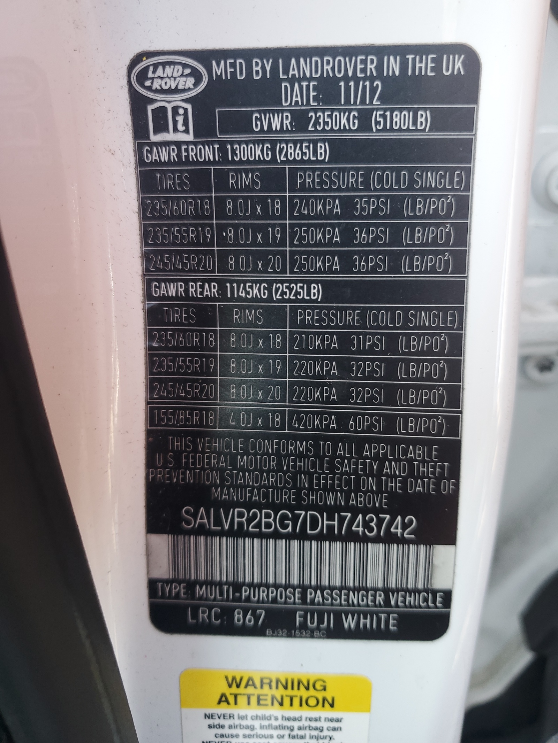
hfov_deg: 53.1
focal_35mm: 26
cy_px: 372
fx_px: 559
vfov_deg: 67.3
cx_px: 279
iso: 56
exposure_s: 1/60.2
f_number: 1.5
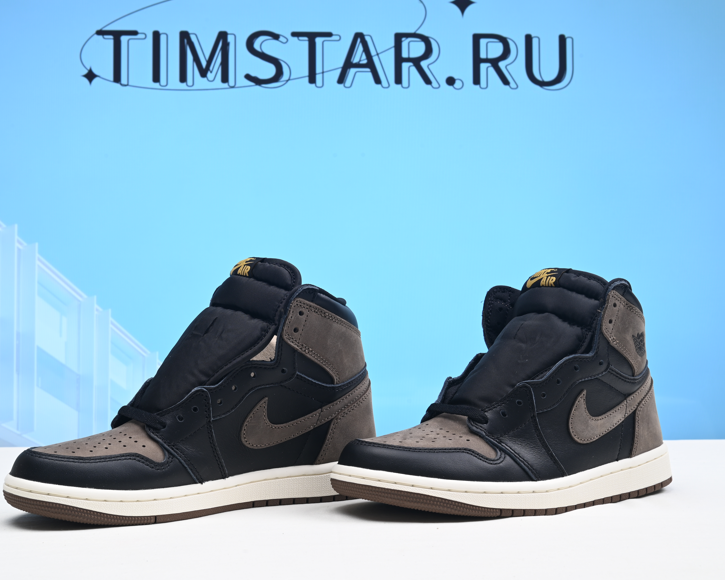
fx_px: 1030
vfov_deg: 31.5
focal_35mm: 48
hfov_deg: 38.7
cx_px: 302
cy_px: 292
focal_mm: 42
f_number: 16
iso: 100
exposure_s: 1/2
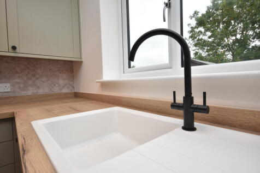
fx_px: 141
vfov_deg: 63.2
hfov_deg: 85.4
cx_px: 130
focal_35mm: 20
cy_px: 86
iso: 200
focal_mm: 13
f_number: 5
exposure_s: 1/60
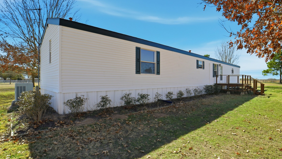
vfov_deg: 58.4
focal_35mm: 19
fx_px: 142
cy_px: 80
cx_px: 151
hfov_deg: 89.4
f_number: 11
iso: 500
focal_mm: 14
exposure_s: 1/4000
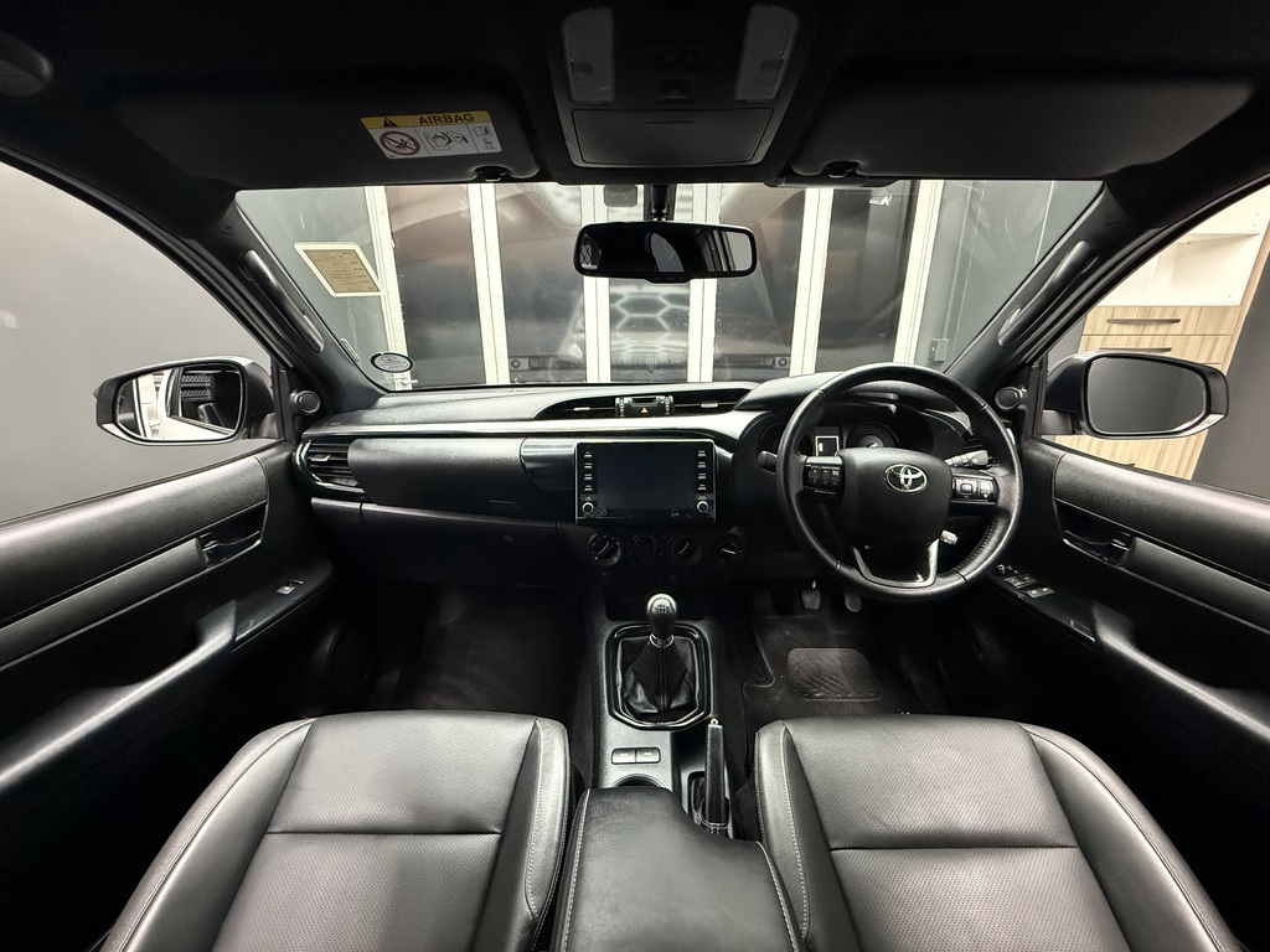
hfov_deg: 102.1
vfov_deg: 85.7
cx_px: 635
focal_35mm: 14
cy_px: 476
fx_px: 514
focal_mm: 2.22
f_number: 2.2
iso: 1250
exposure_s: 1/60
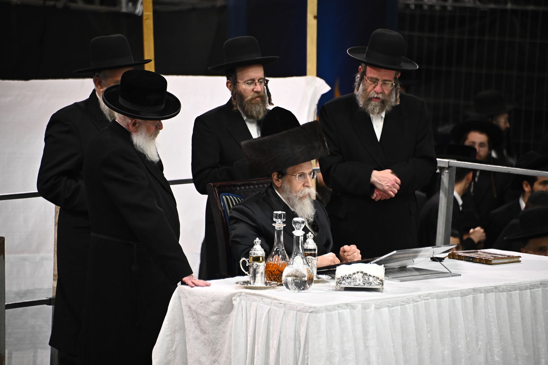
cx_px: 274
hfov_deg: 6.9
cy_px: 182
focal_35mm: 300
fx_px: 4564
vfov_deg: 4.6
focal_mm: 300
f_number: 5.6
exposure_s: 1/250
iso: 3200
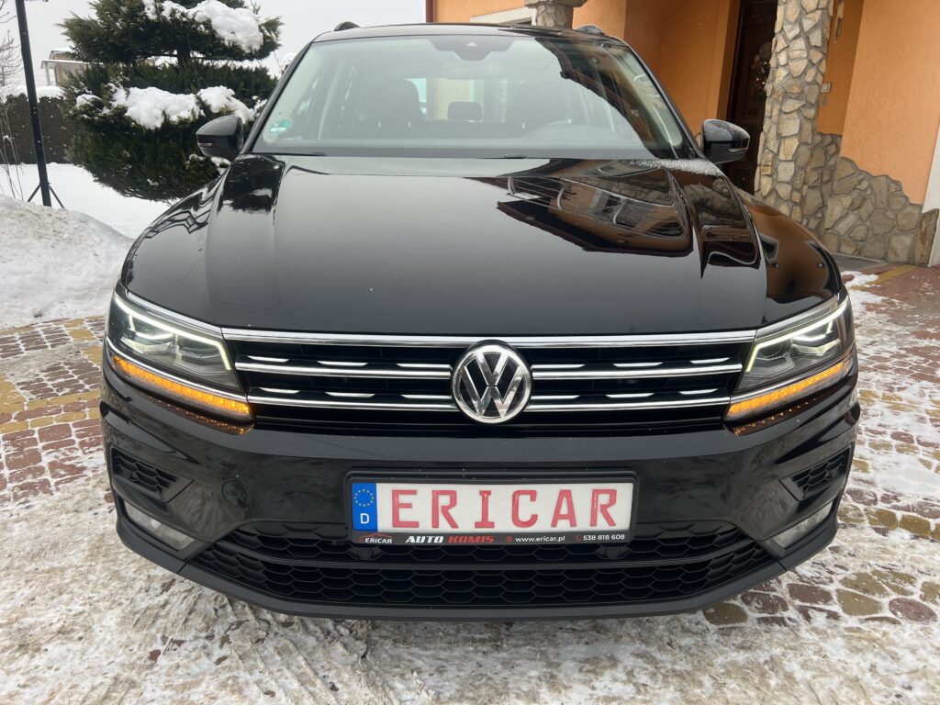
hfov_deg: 67.3
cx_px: 470
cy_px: 352
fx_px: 706
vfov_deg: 53.1
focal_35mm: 26
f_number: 1.5
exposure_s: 1/666
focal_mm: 5.7
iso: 50
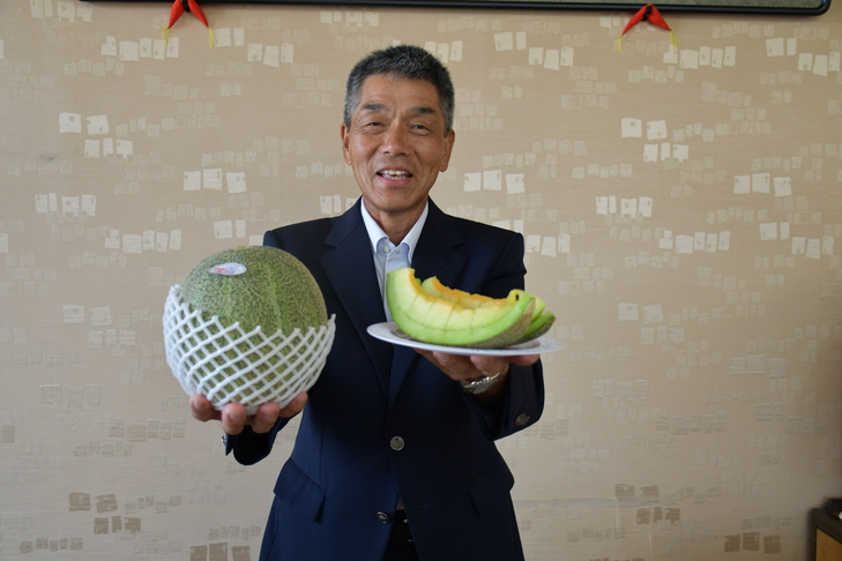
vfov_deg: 38.9
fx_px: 795
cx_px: 421
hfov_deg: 55.8
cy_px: 280
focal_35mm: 34
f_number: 3.8
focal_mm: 23
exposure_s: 1/200
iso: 800
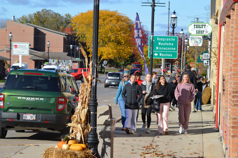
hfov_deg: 12.5
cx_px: 119
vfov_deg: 8.3
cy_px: 79
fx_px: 1090
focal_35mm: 165
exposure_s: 1/250
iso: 100
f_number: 8
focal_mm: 110
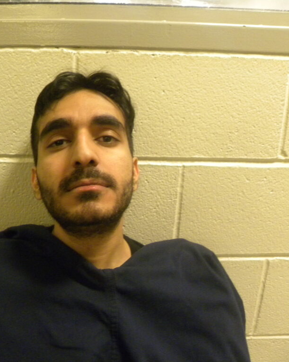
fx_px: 364
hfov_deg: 42.5
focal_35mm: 34
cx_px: 87
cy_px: 181
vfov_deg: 52.8
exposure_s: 1/16
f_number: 2.8
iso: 400
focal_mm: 4.6
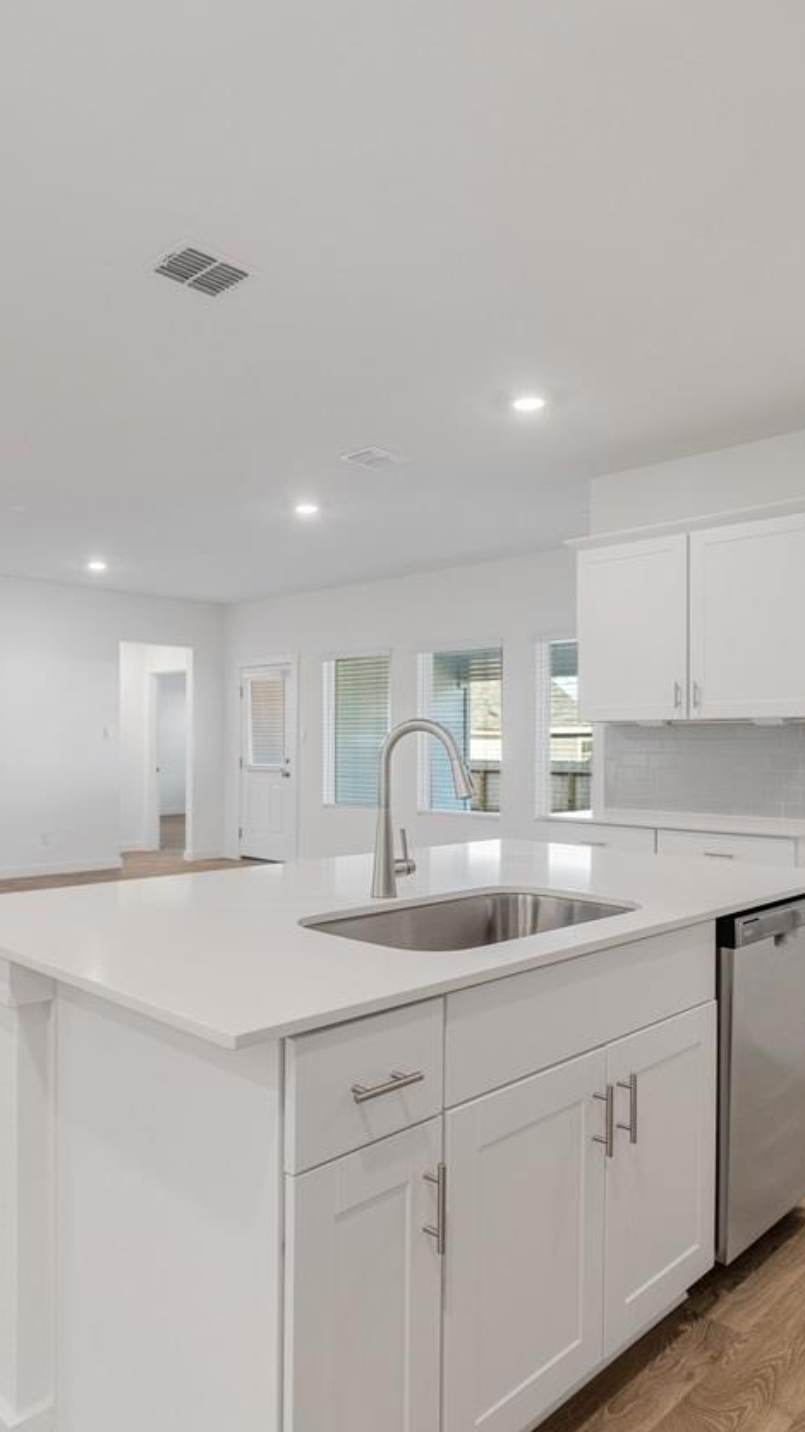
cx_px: 326
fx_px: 911
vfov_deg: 76.3
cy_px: 731
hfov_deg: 47.4
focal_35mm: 24
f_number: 8
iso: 320
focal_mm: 14
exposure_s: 1/6
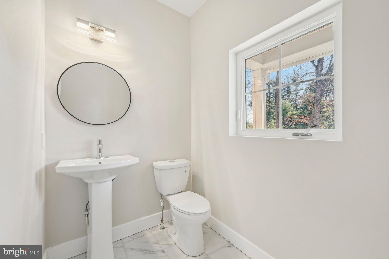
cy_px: 130
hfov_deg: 104.3
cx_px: 194
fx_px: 151
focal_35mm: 14
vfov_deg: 81.1
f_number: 8
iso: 100
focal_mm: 14
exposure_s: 1/25
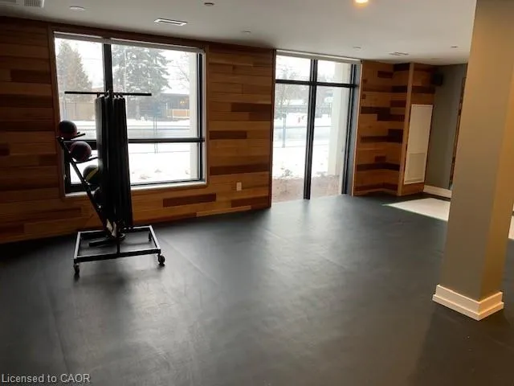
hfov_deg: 67.3
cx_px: 257
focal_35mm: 26
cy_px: 193
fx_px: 386
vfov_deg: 53.1
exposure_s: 1/60
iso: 100
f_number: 1.8
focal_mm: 4.25
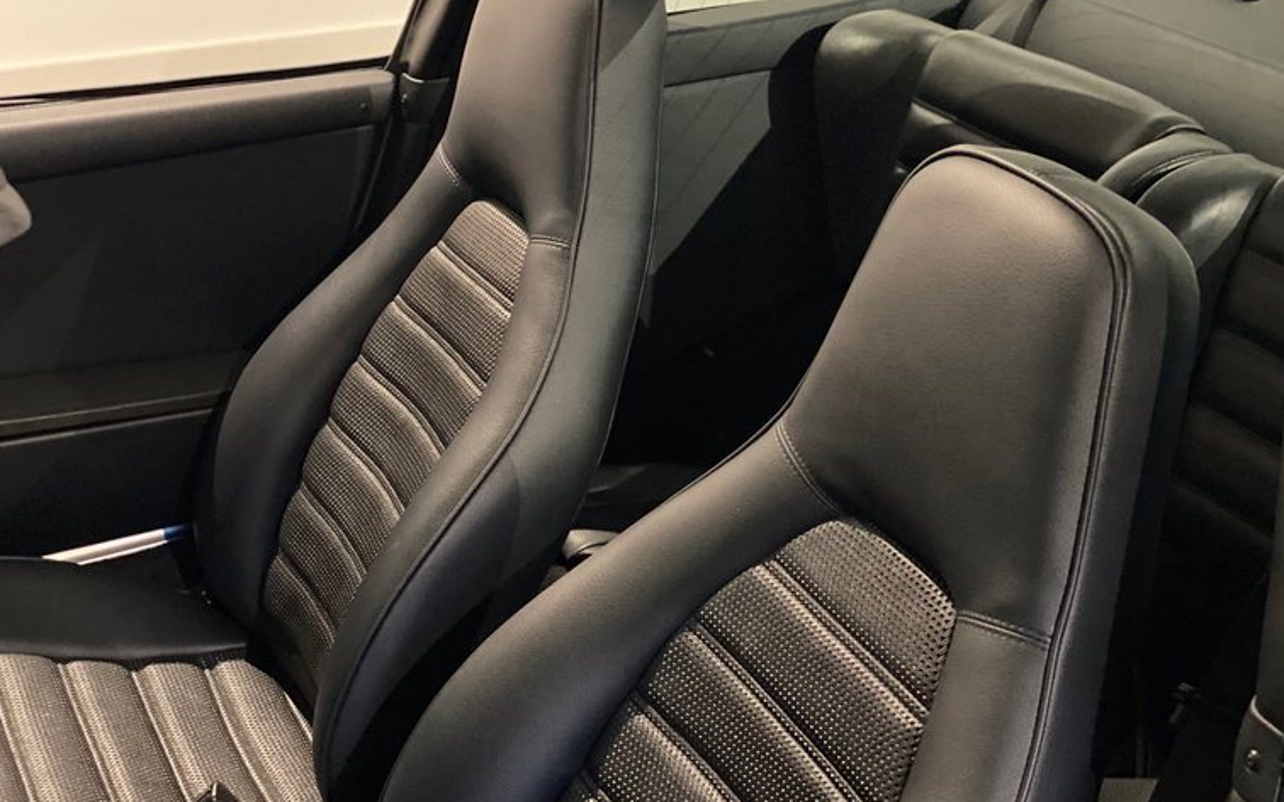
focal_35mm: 56
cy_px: 411
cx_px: 635
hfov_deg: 36.3
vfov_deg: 23.1
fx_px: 1959
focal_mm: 6
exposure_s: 1/15
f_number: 2
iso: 640
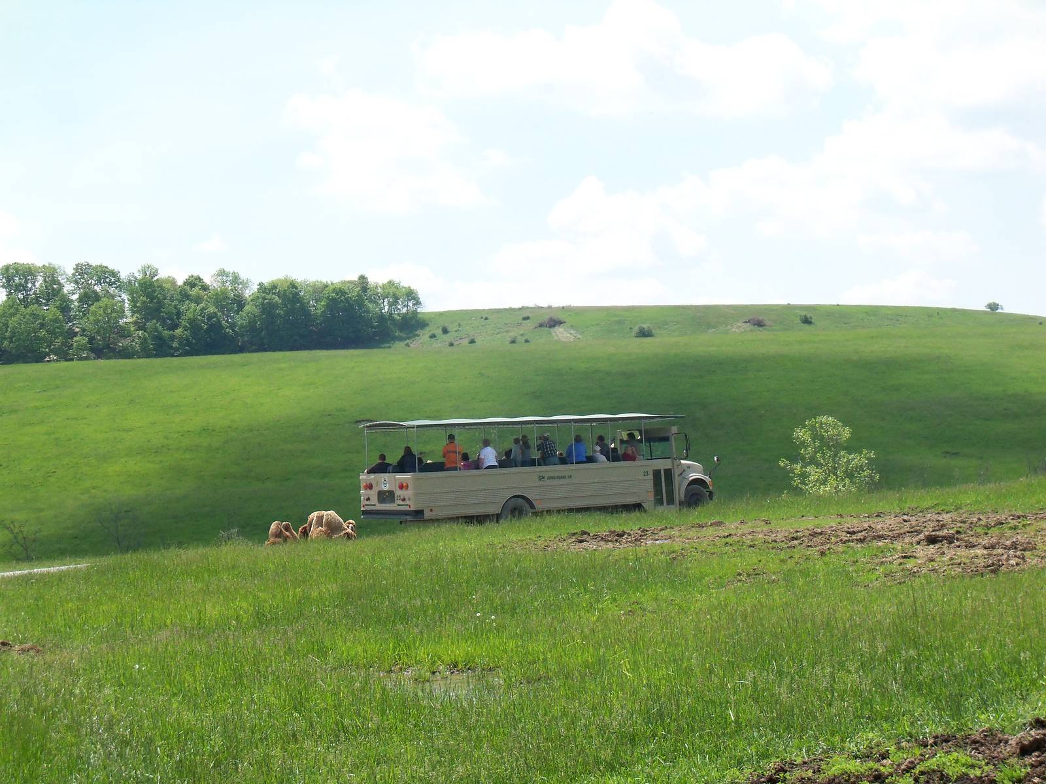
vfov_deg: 21.0
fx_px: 2115
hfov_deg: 27.8
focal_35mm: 70
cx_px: 523
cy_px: 392
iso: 200
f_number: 4.1
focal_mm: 12.3
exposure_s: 1/1250
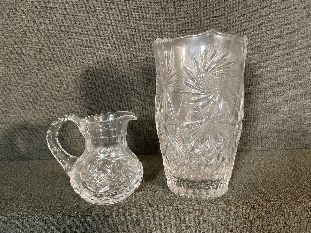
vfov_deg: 48.2
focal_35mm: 29
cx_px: 156
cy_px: 116
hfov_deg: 61.7
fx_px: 261
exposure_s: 1/50
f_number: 1.8
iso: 125
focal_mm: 3
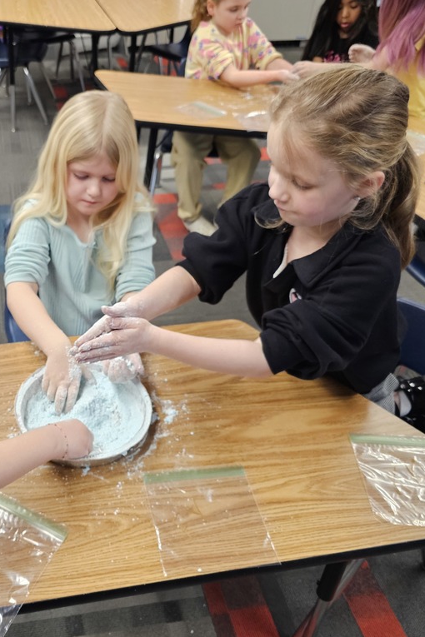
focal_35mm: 32
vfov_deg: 58.7
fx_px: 567
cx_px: 88
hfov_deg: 39.6
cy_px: 319
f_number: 1.7
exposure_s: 1/120
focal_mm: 6.3
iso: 500
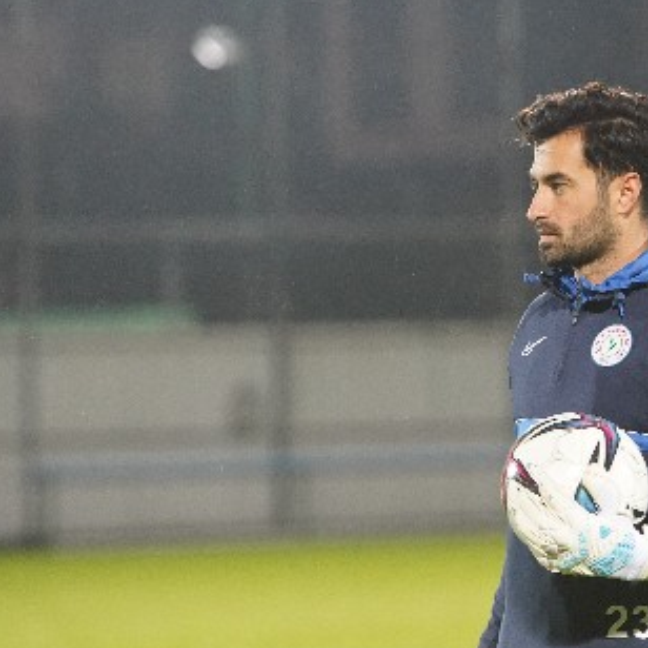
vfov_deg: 4.7
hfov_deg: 4.7
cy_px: 409
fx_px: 7836
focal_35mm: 370
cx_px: 511
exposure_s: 1/250
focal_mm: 200
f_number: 4
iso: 6400
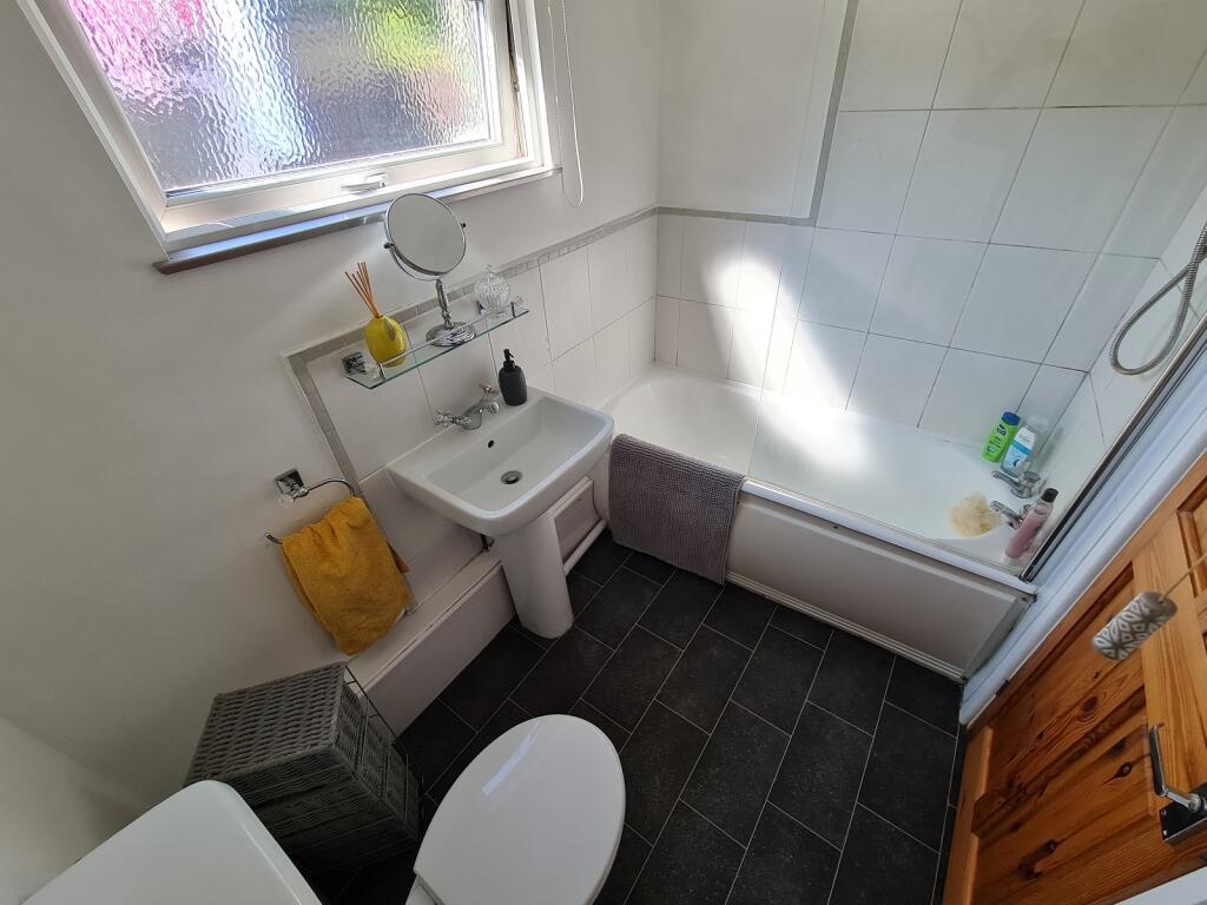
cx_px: 604
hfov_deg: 106.2
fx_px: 453
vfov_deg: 89.9
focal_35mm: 13
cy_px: 452
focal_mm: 2.2
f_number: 2.2
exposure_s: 1/100
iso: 80
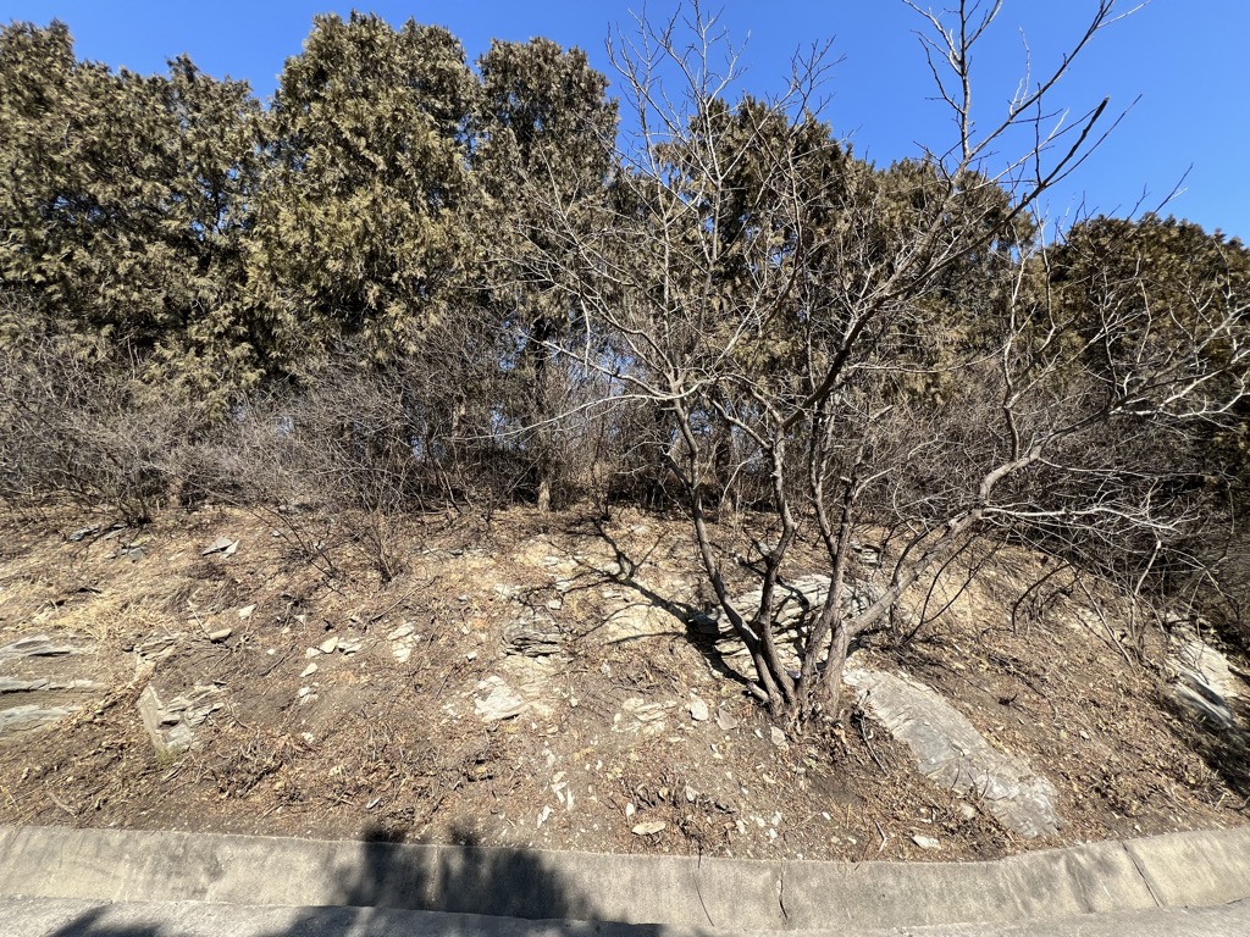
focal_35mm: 13
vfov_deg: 89.9
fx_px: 469
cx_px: 625
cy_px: 468
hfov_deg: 106.2
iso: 32
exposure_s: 1/732
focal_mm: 1.57
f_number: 1.8
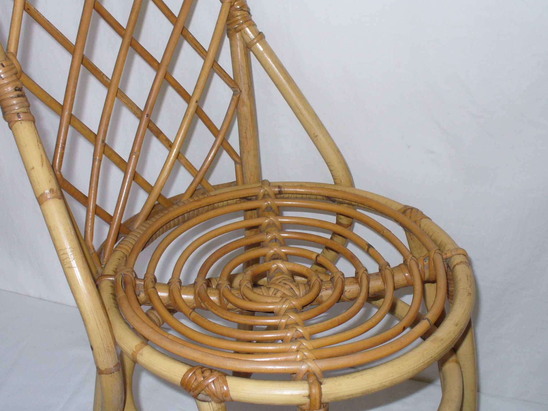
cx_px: 274
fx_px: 728
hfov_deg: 41.2
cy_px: 164
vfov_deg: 31.4
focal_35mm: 46
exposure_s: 1/30
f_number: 2.8
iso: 100
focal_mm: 6.1
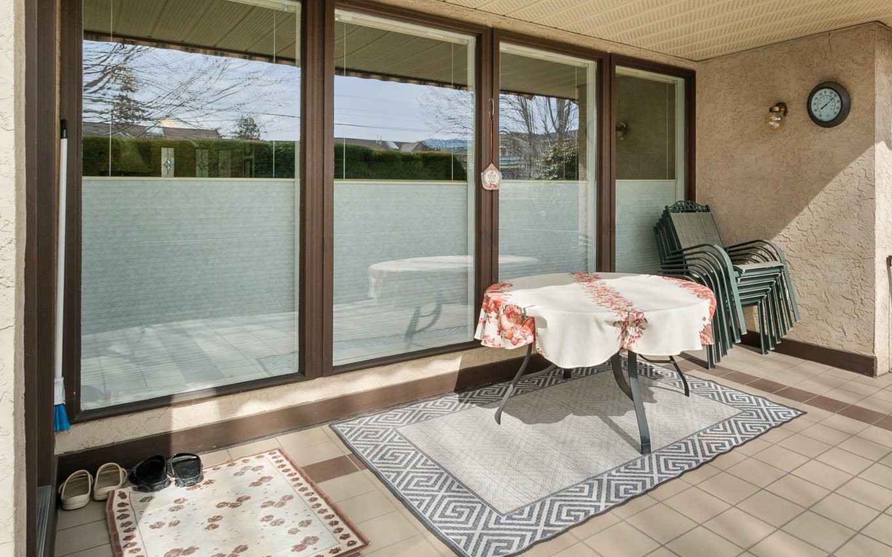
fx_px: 559
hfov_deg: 74.2
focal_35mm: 23
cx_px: 613
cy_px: 189
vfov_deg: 52.1
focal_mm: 10
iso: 100
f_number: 10
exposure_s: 1/80
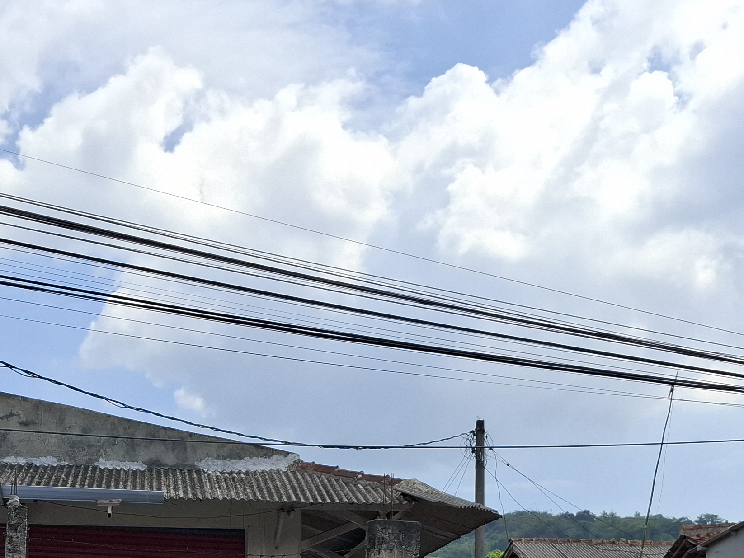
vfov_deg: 23.5
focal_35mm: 57
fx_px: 1225
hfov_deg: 33.5
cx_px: 247
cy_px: 668
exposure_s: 1/2439
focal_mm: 5.54
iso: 50
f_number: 1.8
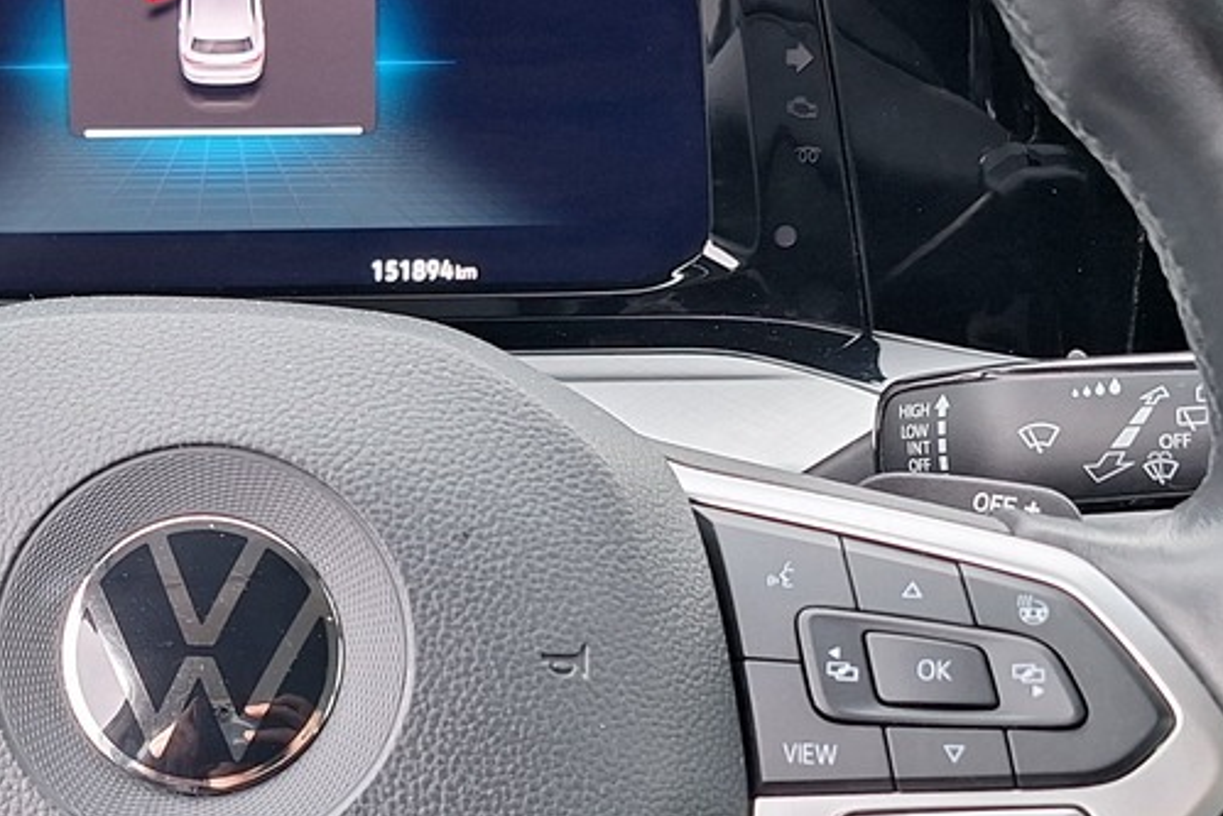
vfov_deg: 19.7
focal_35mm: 69
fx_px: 2345
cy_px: 537
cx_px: 311
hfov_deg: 28.8
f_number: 1.8
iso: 80
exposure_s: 1/50
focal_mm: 5.54
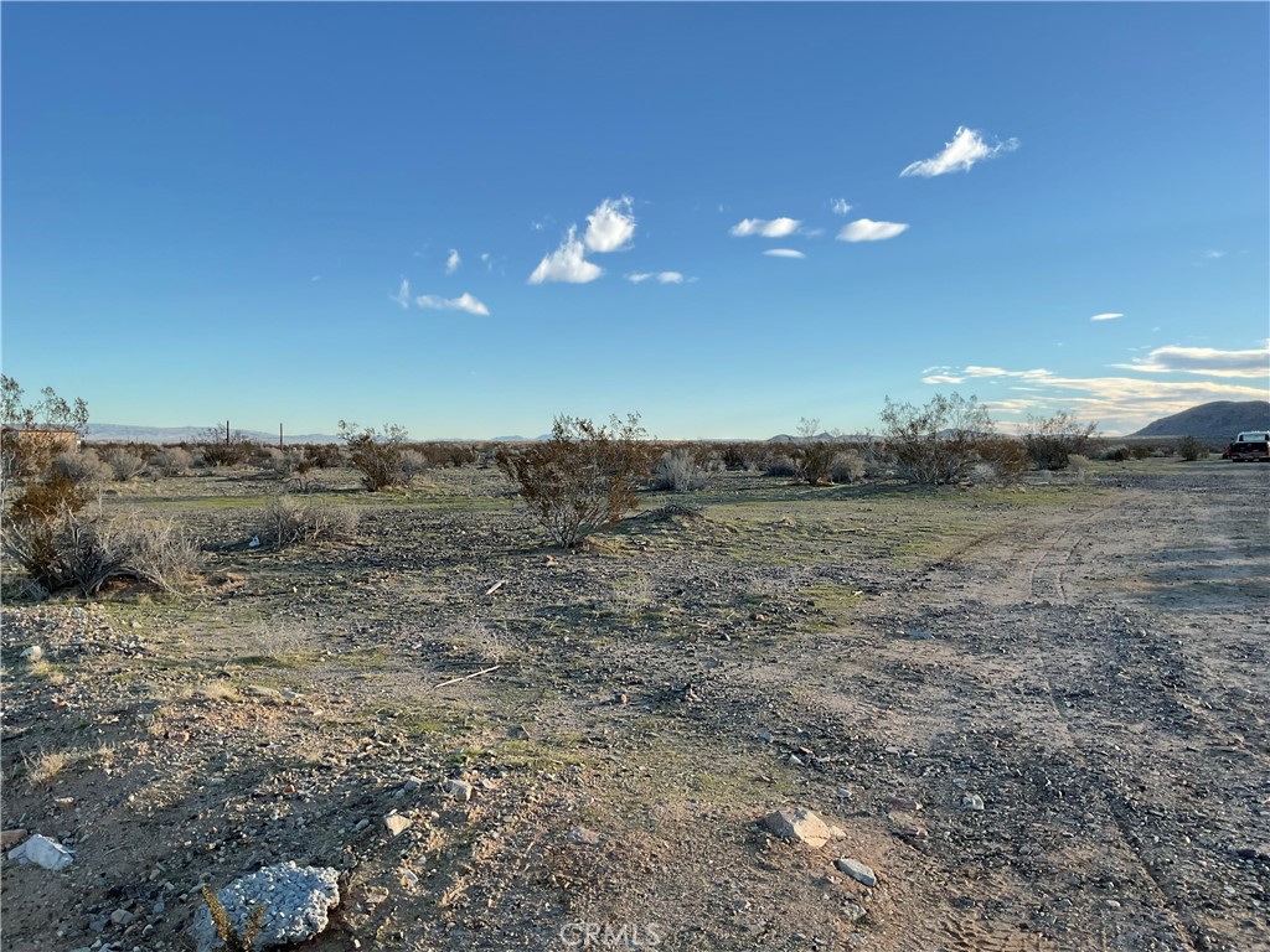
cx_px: 635
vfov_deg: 48.2
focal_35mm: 29
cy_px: 476
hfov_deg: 61.7
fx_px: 1064
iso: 16
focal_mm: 3
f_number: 1.8
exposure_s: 1/1412
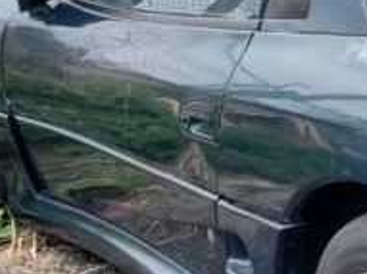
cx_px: 638
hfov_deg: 15.7
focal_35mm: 109
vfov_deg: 13.5
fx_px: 1155
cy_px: 197
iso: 50
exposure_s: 1/619
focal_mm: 4.3
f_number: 2.4
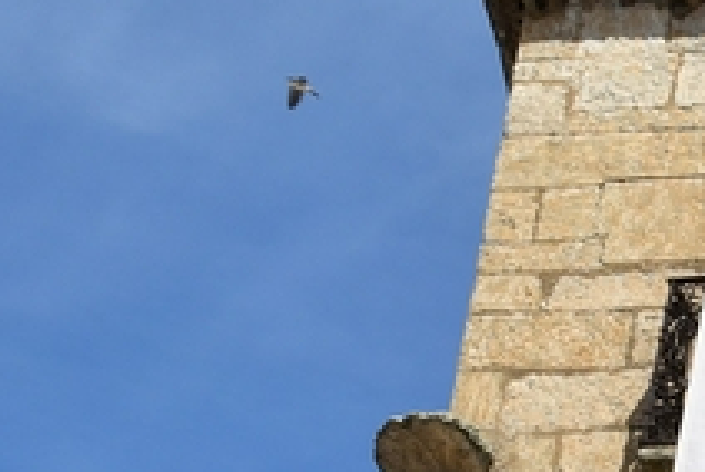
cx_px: 1460
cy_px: 529
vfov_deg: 7.9
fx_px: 3375
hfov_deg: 10.8
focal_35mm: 172
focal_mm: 27
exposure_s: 1/400
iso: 200
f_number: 10
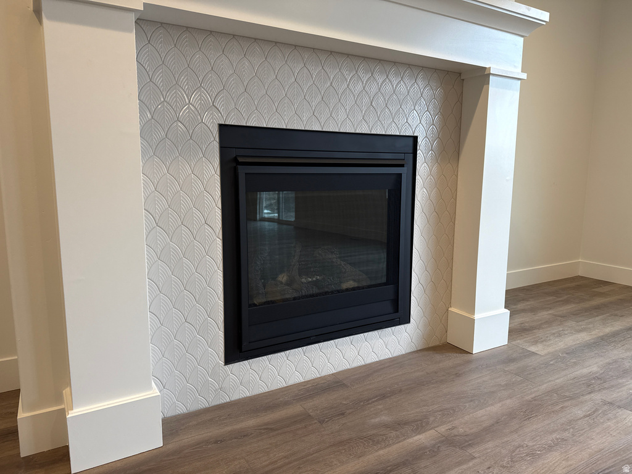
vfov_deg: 56.8
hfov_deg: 71.6
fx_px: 438
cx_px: 316
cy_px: 237
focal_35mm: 24
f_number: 1.78
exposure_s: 1/120
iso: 160
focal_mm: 6.76
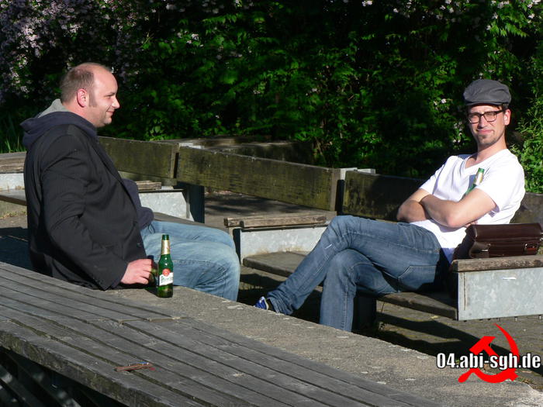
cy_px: 204
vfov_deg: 12.0
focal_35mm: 124
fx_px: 1945
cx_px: 272
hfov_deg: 15.9
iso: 80
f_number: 5
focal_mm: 20.7
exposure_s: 1/400
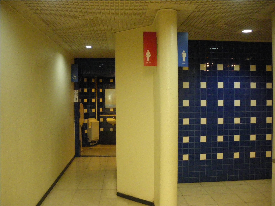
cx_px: 138
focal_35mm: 36
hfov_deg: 51.4
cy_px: 103
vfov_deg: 39.7
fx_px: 286
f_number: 3.5
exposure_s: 1/40
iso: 800
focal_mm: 6.3
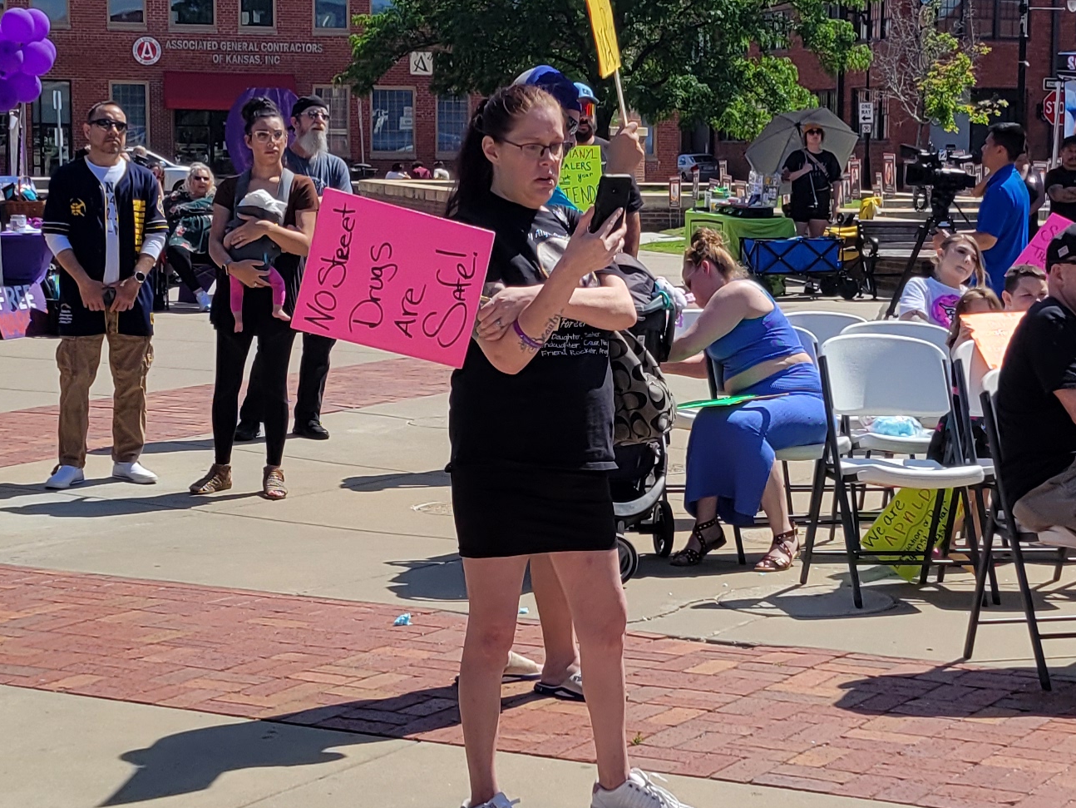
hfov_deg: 24.0
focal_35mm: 81
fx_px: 2518
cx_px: 753
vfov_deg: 18.2
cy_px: 439
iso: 40
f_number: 1.8
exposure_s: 1/3194
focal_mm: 5.4
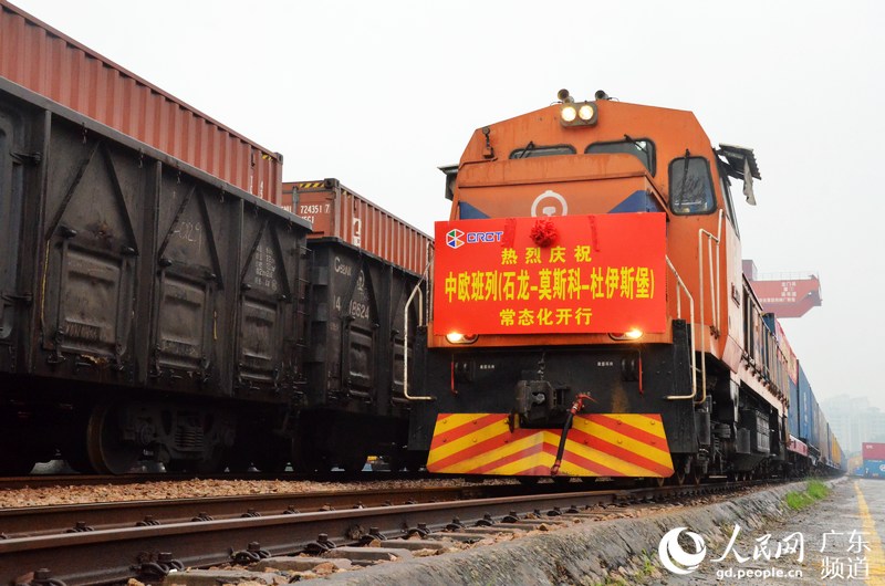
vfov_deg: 28.0
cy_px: 293
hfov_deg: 41.2
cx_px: 442
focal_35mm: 48
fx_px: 1178
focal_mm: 32
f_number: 11
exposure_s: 1/500
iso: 4000
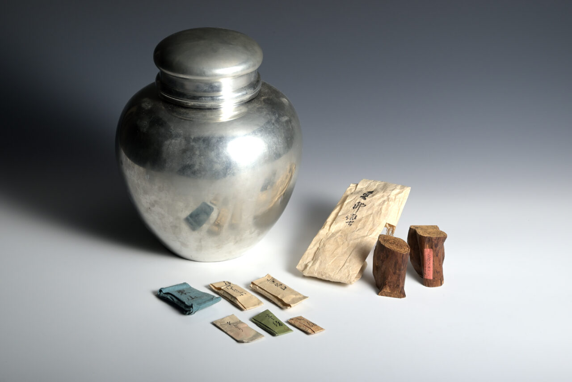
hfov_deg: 15.2
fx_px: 2145
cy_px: 191
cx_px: 286
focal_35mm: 135
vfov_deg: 10.2
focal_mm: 135
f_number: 19
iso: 400
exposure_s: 1/180
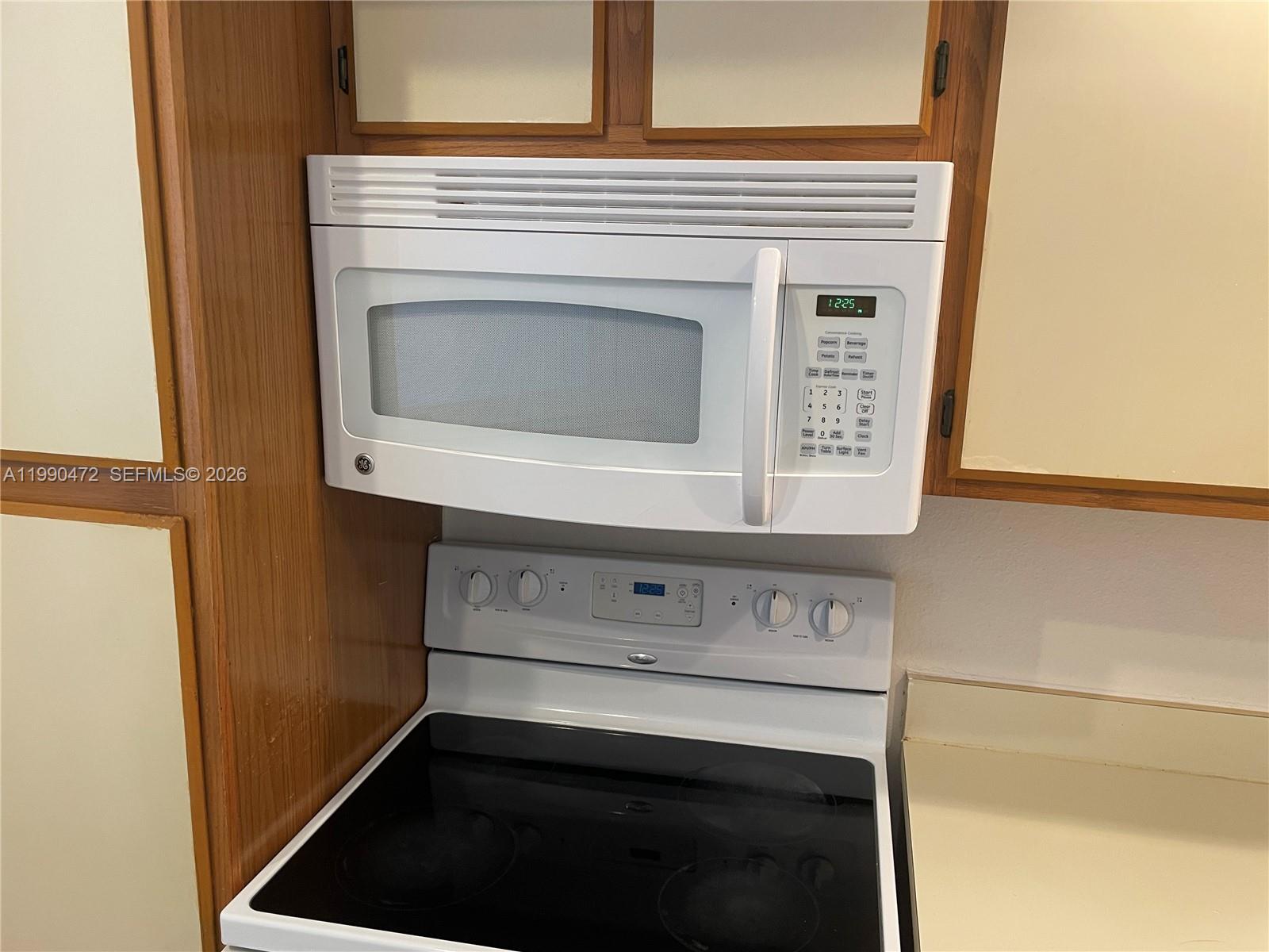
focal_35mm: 26
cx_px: 634
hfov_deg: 67.3
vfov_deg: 53.1
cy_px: 476
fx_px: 953
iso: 80
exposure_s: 1/60
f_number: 1.6
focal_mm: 4.2
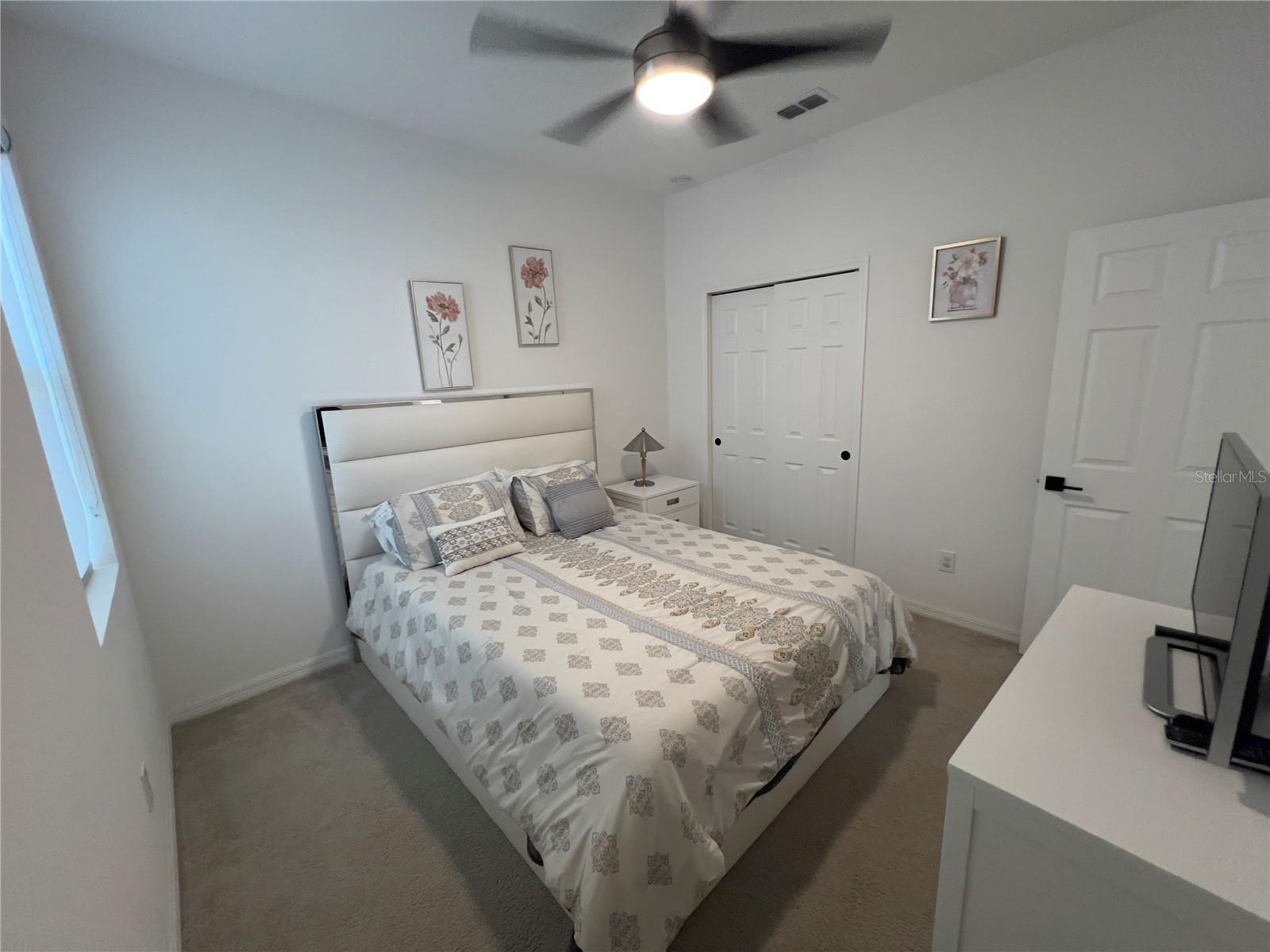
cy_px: 476
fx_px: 477
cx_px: 635
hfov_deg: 106.2
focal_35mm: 13
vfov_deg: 89.9
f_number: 1.8
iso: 320
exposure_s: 1/60
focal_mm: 1.57
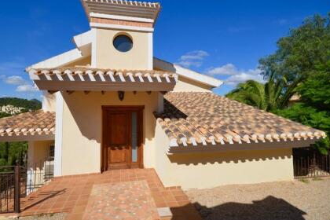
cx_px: 149
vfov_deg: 70.2
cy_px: 99
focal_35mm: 17
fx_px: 156
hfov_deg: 93.0
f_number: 9.5
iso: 100
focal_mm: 10
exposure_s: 1/350
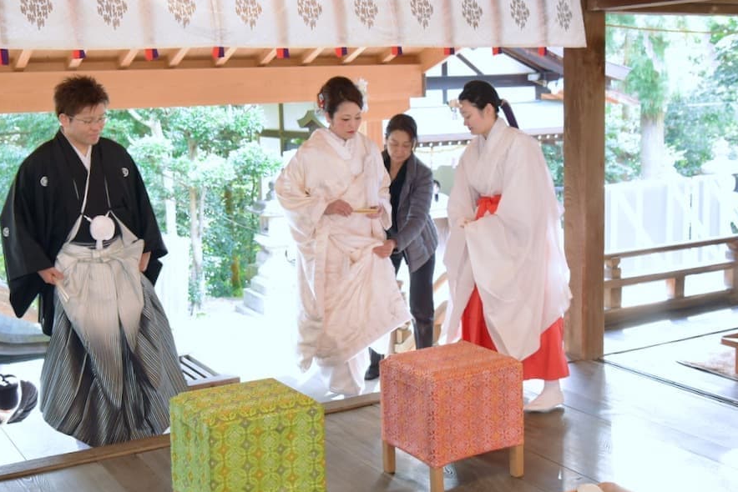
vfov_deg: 30.5
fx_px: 902
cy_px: 221
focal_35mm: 44
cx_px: 301
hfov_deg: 44.3
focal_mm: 36
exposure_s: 1/60
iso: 4000
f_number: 5.6
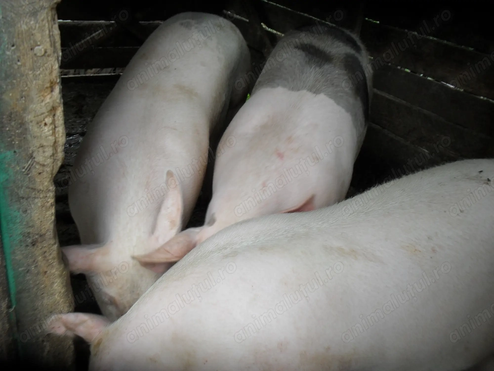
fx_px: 499
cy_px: 186
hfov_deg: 52.6
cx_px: 247
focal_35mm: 35
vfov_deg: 40.7
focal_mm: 6.3
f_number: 3.2
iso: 80
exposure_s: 1/90
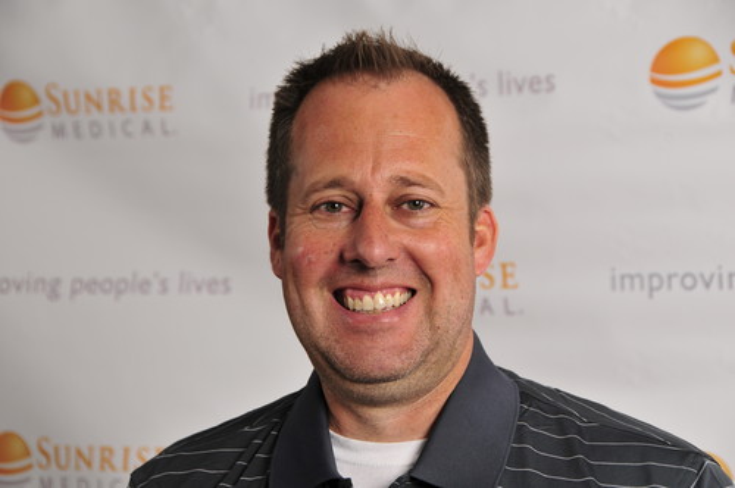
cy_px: 244
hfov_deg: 14.4
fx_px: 2906
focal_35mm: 142
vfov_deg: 9.6
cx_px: 368
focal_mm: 95
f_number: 8
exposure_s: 1/60
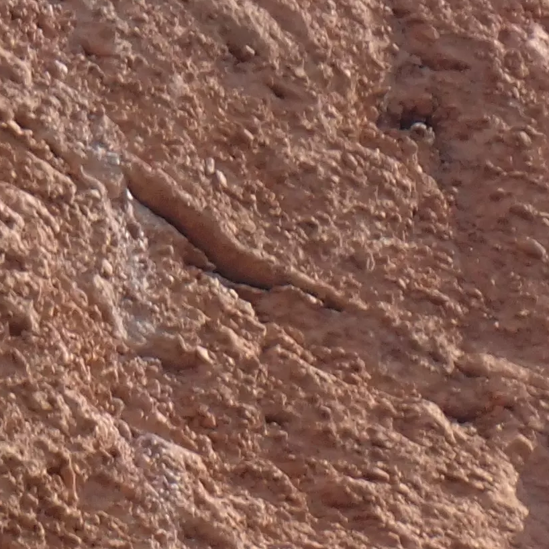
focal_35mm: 432
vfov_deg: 4.0
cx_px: 619
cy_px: 754
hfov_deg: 4.0
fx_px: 7751
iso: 100
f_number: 4.9
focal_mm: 18
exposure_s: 1/250
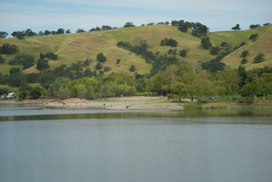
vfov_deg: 11.2
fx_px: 922
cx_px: 136
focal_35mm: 122
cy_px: 91
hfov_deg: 16.8
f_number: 6.3
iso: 250
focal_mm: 122
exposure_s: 1/800
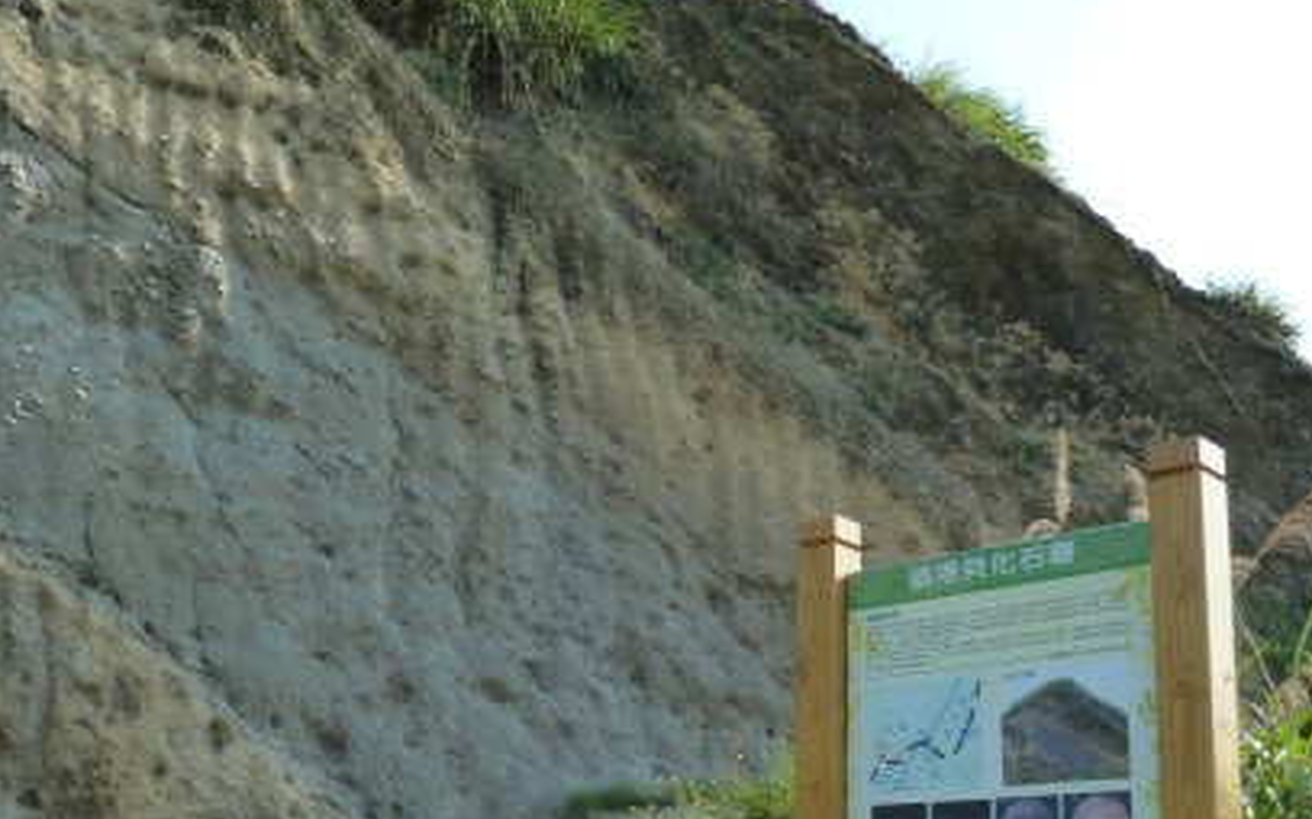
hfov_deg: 45.9
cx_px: 516
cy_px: 646
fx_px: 1537
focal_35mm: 43
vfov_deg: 29.2
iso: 125
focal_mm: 5
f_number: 4
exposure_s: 1/400
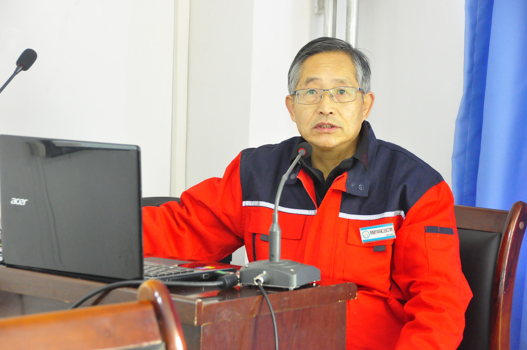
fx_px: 1360
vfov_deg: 14.7
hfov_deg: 21.9
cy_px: 175
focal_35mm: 93
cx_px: 264
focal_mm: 62
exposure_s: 1/13
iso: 2000
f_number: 5.6
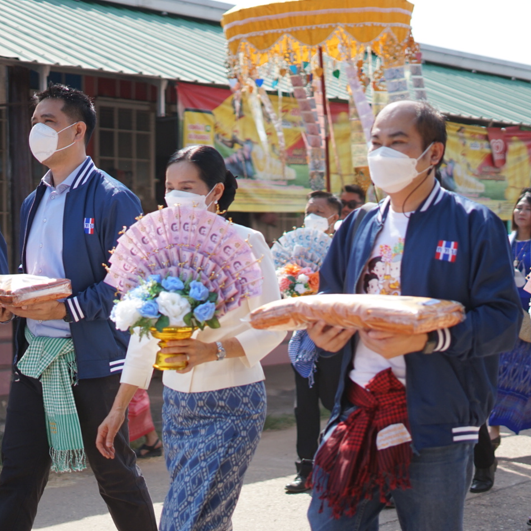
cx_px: 233
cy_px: 263
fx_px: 1250
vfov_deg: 24.0
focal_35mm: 72
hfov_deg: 24.0
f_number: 1.8
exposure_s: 1/8000
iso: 400
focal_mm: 50
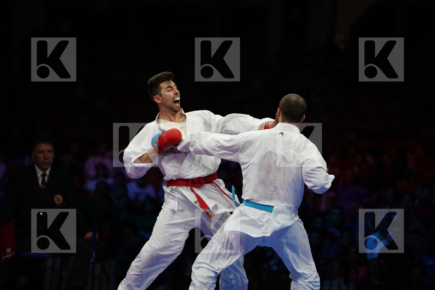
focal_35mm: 197
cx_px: 218
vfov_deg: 7.0
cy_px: 145
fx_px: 2380
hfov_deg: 10.4
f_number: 2.8
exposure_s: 1/1000
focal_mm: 197
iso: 800
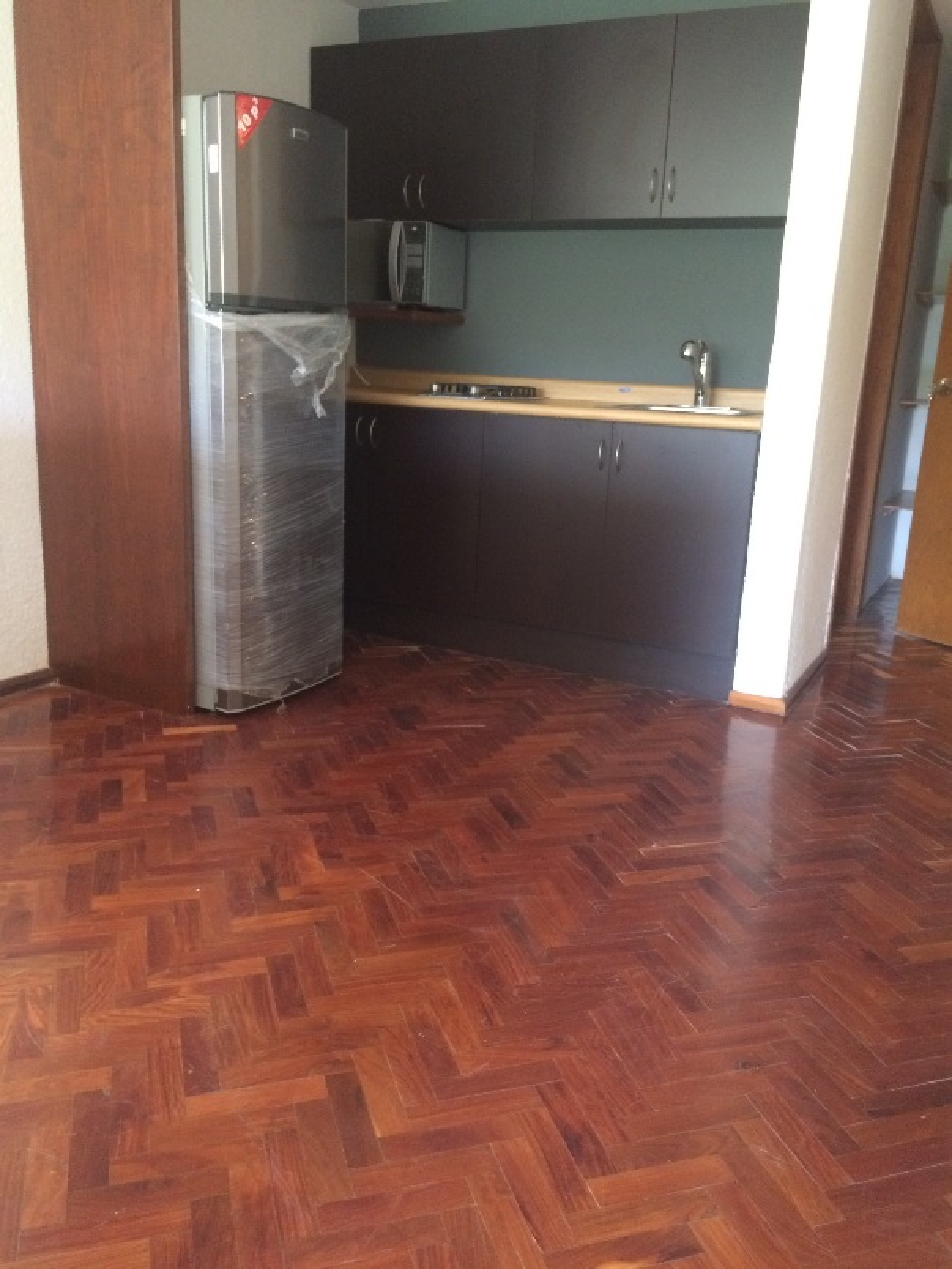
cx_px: 476
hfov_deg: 48.2
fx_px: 1063
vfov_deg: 61.7
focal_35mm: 29
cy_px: 634
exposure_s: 1/20
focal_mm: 4.15
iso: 320
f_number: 2.2
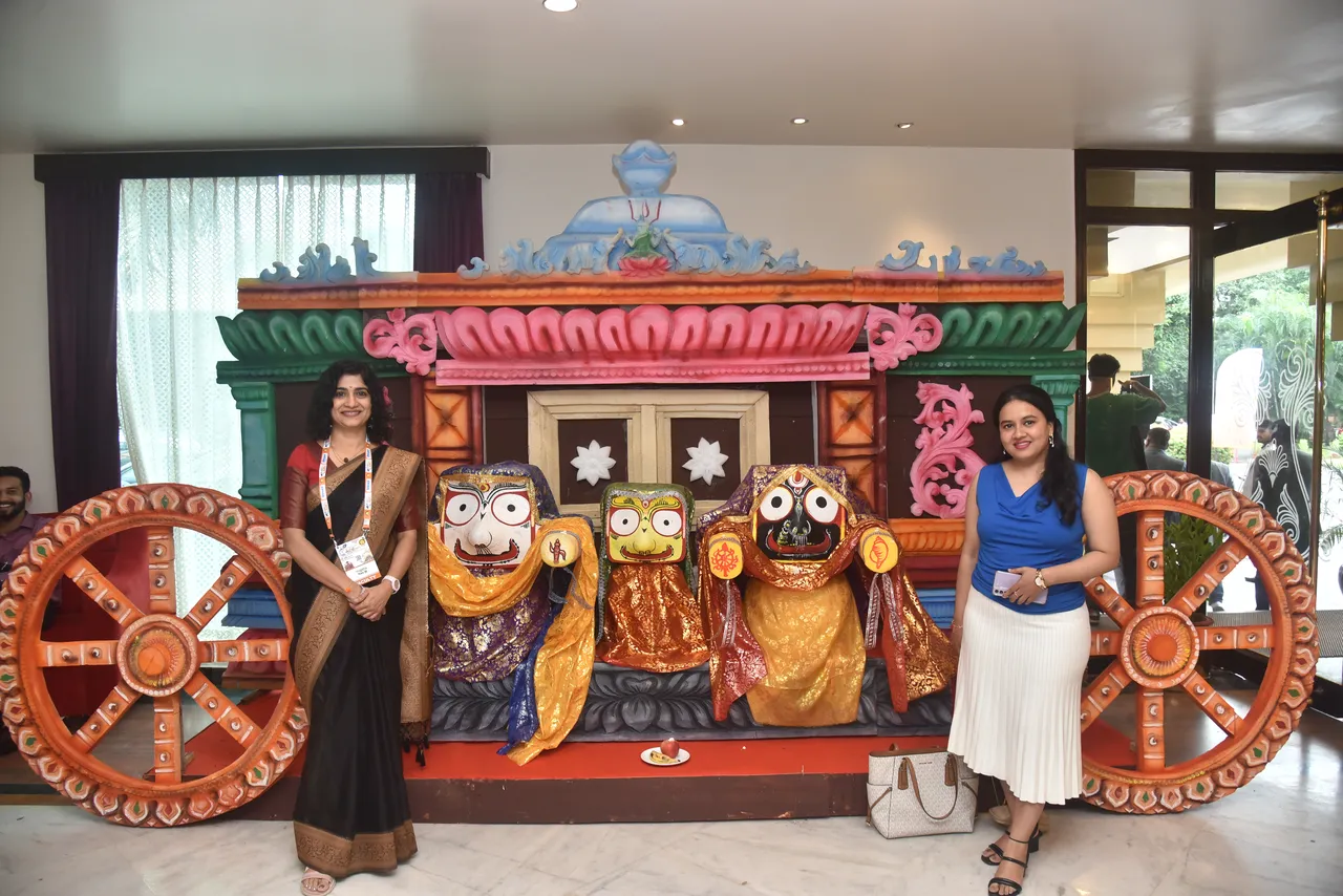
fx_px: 895
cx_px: 672
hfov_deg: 73.7
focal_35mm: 24
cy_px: 448
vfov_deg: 53.2
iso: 1250
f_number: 4.5
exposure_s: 1/125
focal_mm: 24
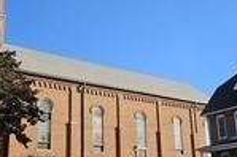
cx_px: 149
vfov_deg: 24.1
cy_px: 78
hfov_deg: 35.5
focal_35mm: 56
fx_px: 368
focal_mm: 5.4
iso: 32
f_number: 1.8
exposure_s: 1/1601
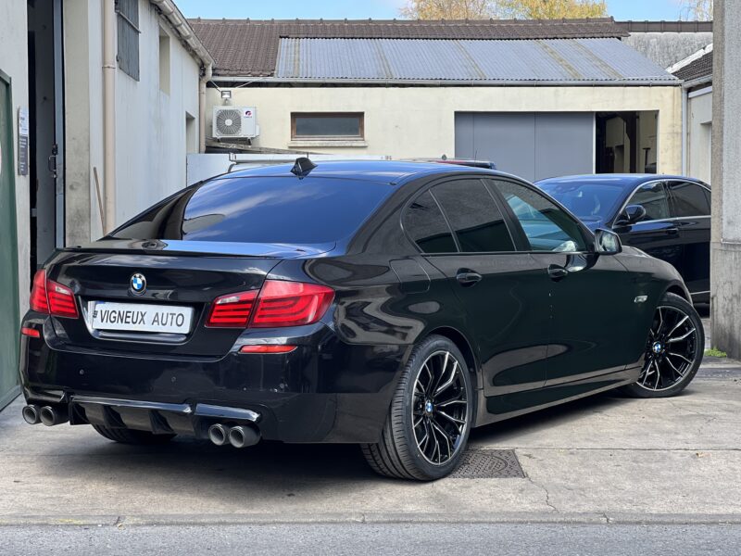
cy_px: 278
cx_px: 370
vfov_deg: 19.1
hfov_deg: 25.3
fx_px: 1648
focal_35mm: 77
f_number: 2.8
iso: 20
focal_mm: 9
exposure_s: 1/147
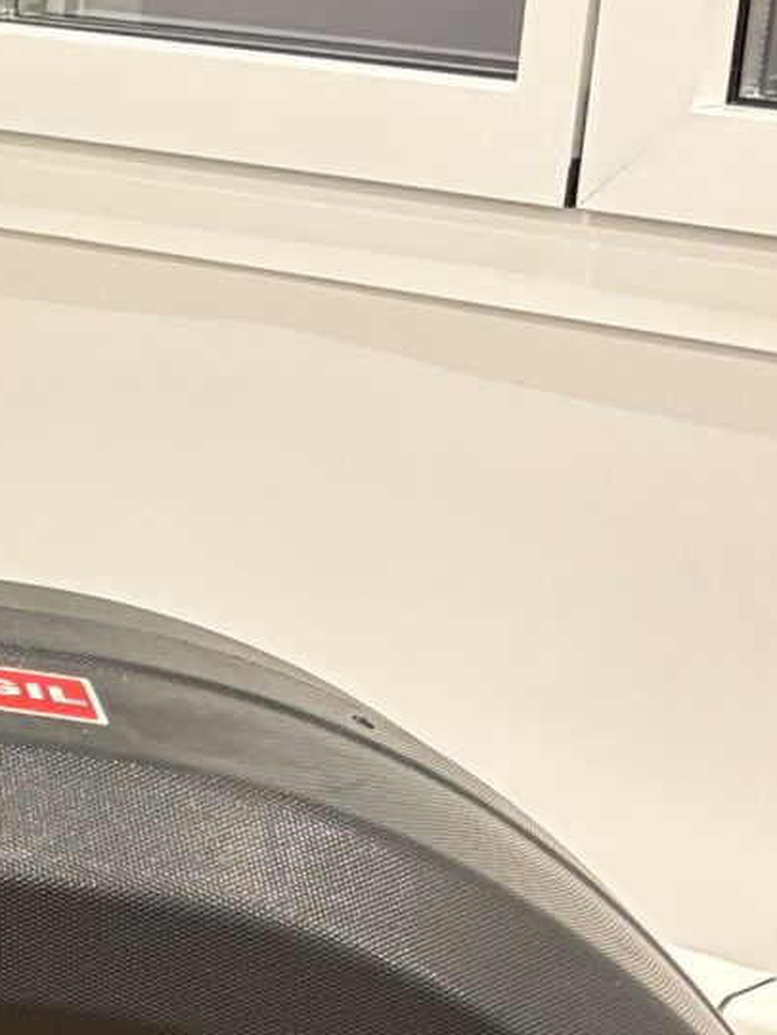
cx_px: -655
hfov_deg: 11.2
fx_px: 3680
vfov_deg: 15.9
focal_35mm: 123
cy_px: 851
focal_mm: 5.96
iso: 500
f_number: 1.6
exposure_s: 1/33
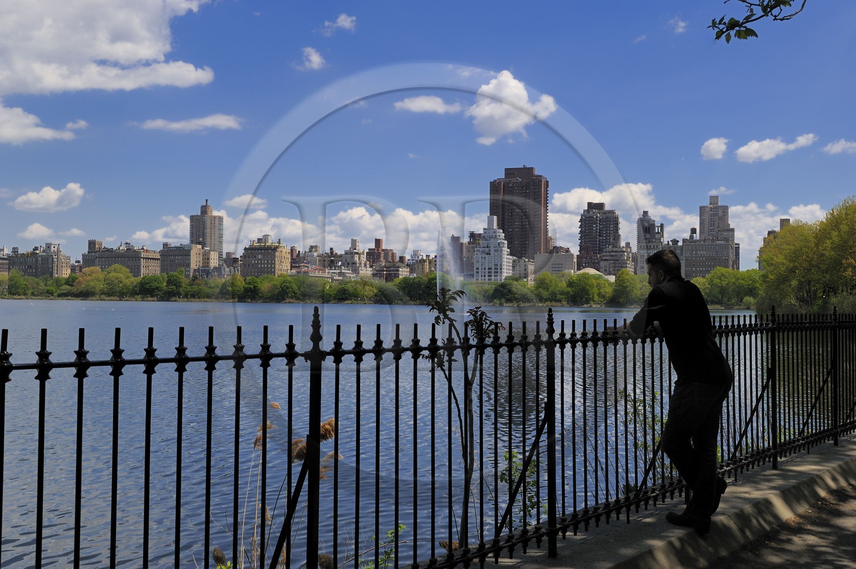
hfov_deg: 50.7
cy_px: 284
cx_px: 428
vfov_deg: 35.0
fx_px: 903
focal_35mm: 38
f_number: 16
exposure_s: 1/160
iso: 200
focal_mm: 38
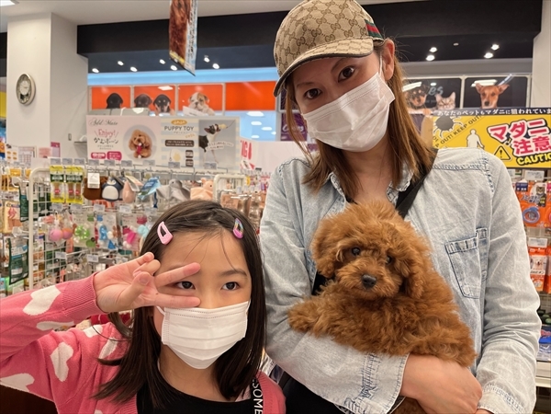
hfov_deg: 67.3
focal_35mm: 26
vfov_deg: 53.1
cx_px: 276
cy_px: 207
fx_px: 414
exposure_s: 1/100
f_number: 1.6
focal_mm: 5.1
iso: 80
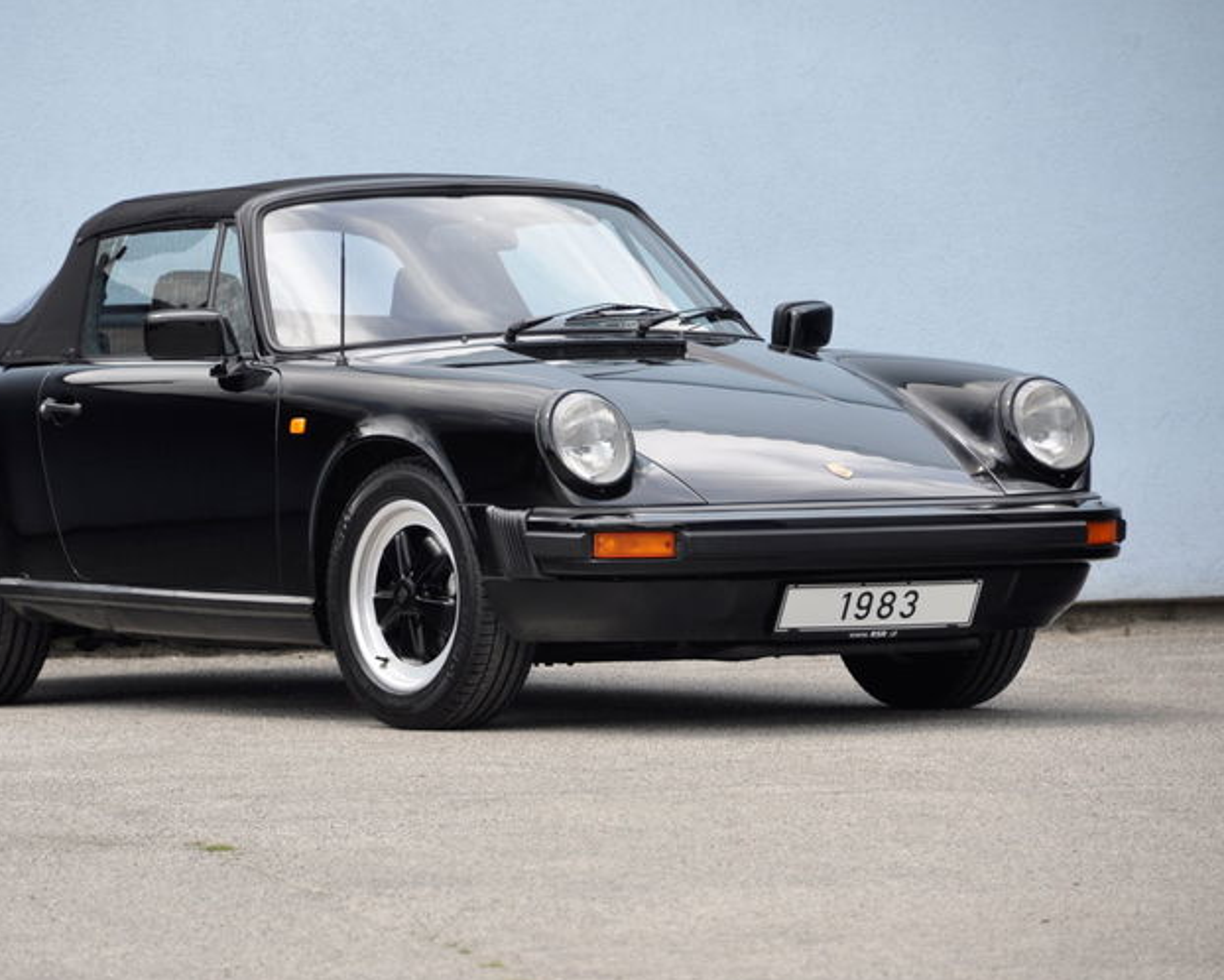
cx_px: 504
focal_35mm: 252
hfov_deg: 7.7
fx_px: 9116
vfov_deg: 6.2
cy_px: 486
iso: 500
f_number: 6
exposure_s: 1/250
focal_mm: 145
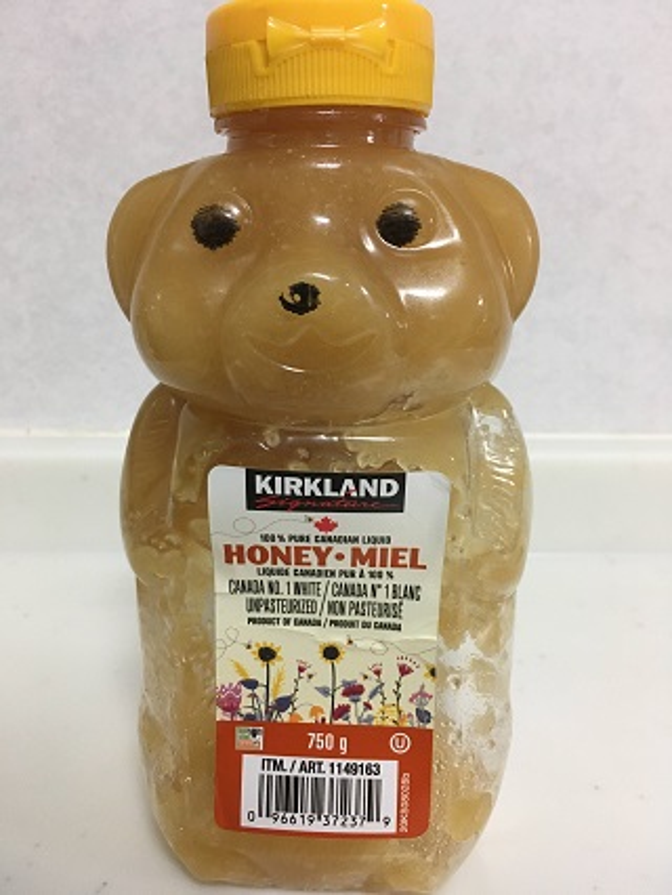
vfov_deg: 61.6
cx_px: 336
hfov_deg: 48.3
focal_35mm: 29
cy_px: 448
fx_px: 750
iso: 125
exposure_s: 1/30
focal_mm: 4.15
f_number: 2.2
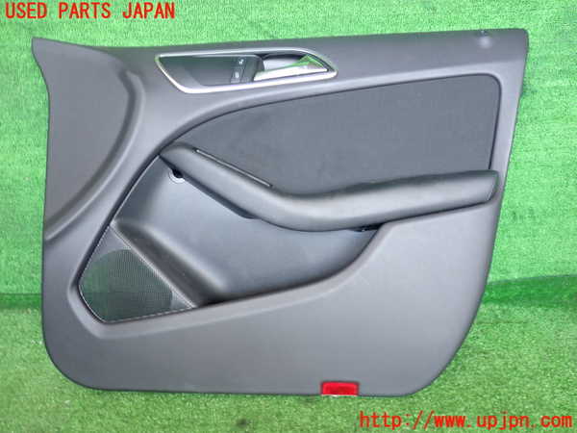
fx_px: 500
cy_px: 216
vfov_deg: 46.8
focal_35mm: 30
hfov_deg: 60.0
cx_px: 288
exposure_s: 1/30
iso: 250
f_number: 2.3
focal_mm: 5.4
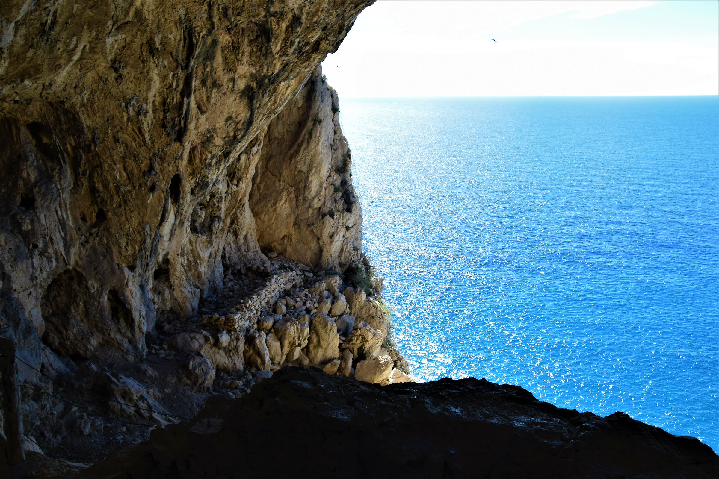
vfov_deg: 47.9
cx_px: 360
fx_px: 539
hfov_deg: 67.4
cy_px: 240
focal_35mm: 27
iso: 400
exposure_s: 1/160
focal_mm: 18
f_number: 9
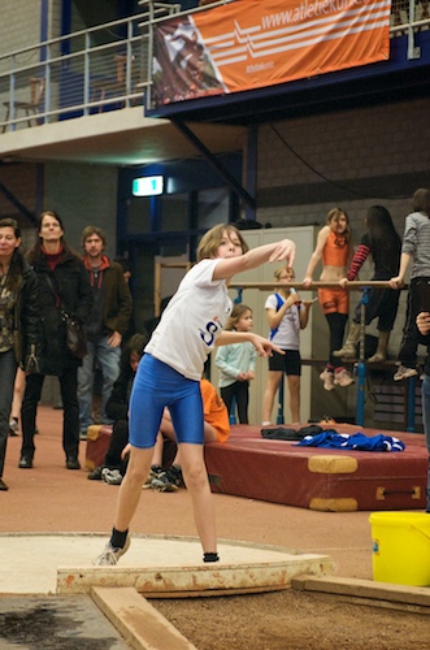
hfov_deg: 13.0
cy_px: 325
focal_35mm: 105
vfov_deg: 19.5
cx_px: 215
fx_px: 1890
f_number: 4.5
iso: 3200
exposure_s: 1/125
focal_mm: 70
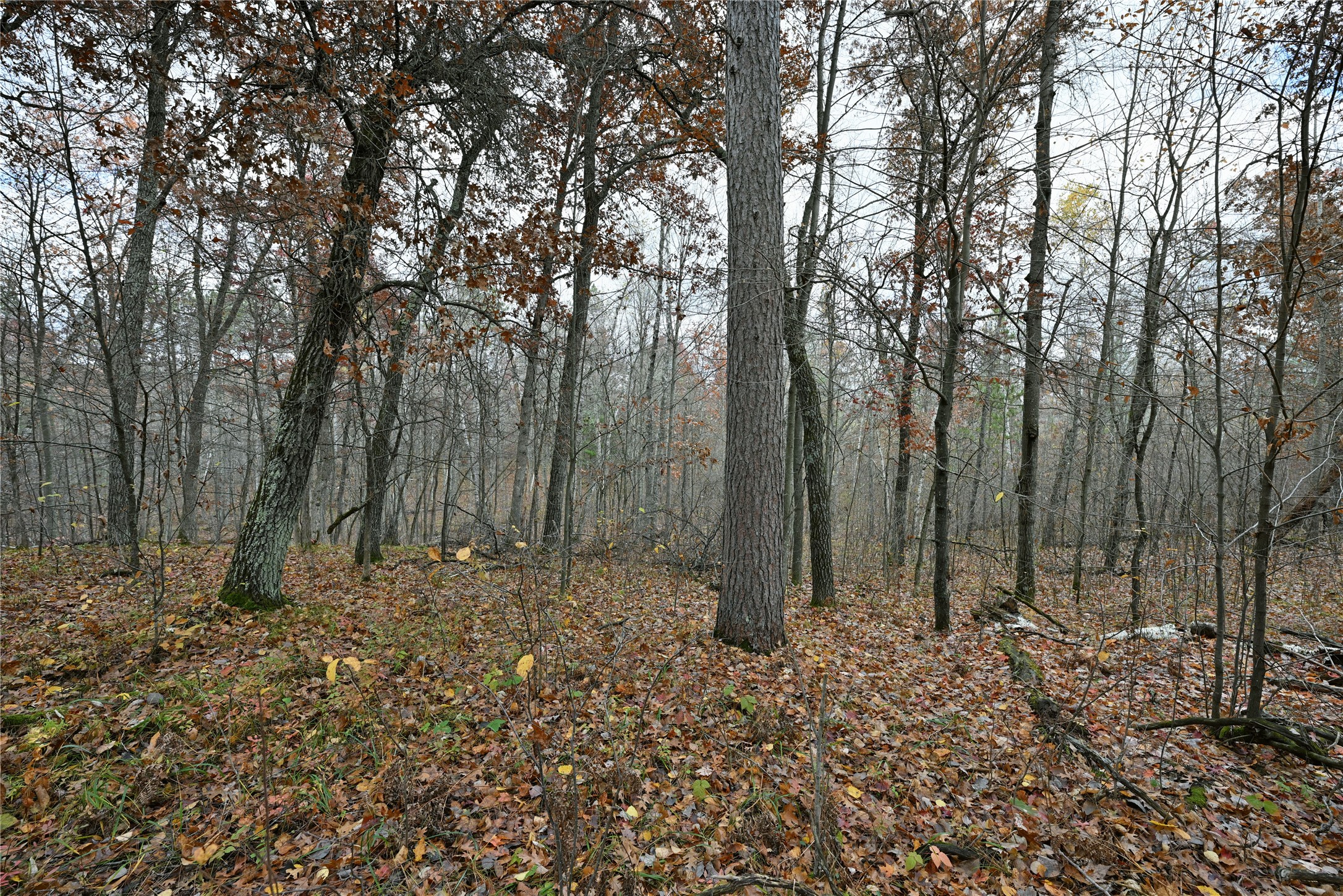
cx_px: 672
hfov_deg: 98.5
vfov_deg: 75.5
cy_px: 448
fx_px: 578
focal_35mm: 16
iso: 200
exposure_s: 1/160
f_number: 5.6
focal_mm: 15.5
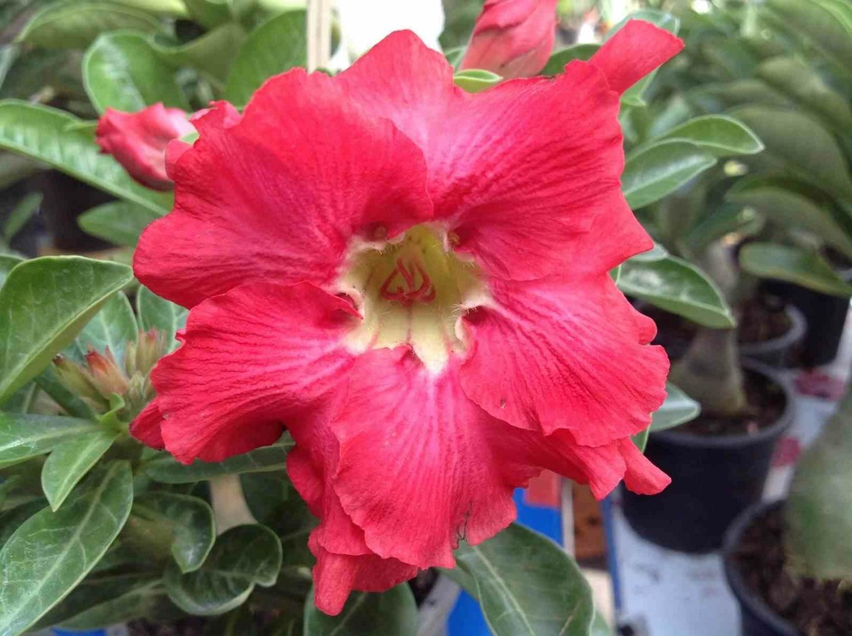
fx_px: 860
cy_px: 318
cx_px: 426
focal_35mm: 35
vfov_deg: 40.6
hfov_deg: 52.7
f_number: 2.4
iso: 80
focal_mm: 4.28
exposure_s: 1/120
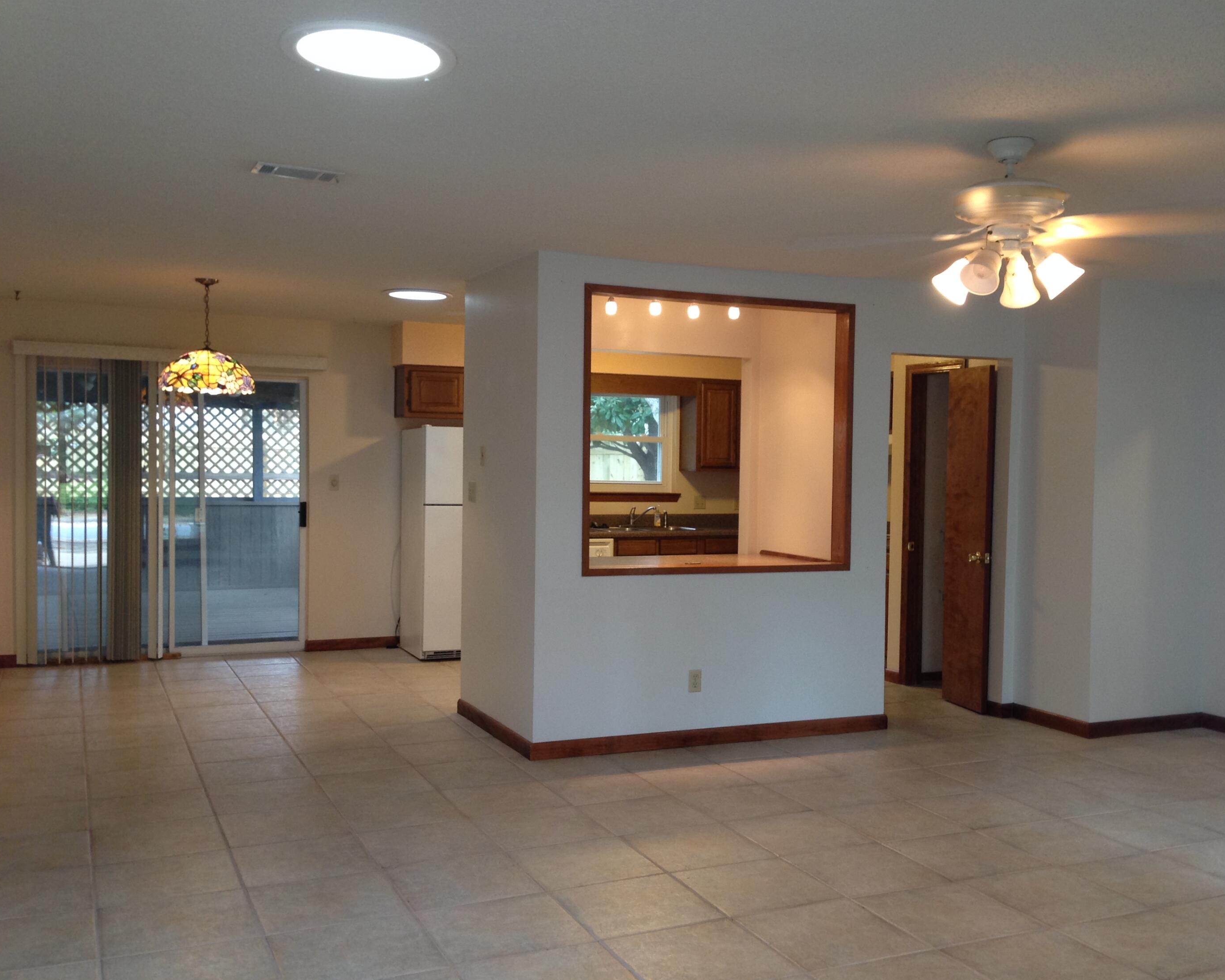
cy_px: 490
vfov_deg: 42.2
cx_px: 661
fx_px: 1269
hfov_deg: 51.5
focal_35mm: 35
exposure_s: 1/20
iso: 80
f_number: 2.4
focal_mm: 4.12
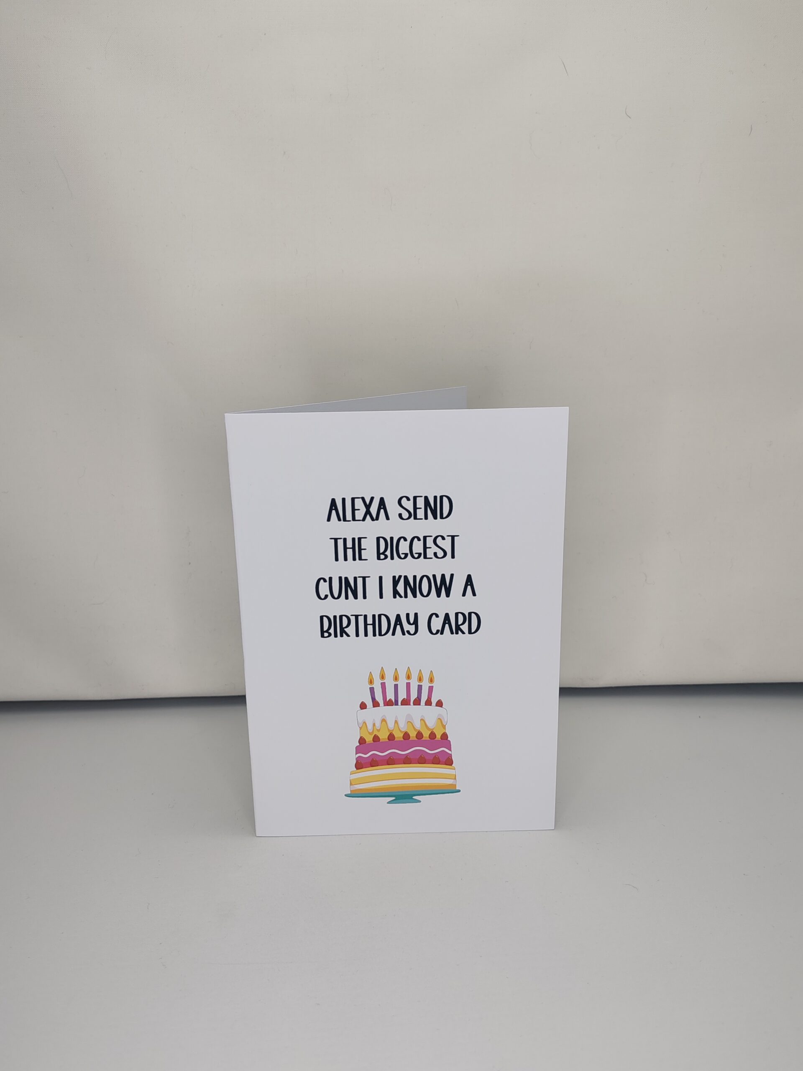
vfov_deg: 65.3
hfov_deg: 51.4
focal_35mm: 27
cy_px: 536
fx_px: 835
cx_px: 402
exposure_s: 1/100
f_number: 1.9
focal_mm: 6.12
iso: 200
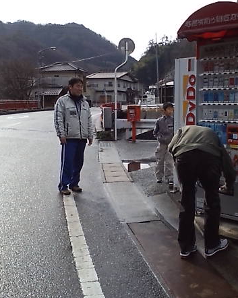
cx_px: 148
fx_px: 361
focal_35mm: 41
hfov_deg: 36.3
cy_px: 148
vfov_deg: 44.8
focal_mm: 3.73
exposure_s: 1/556
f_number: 3.5
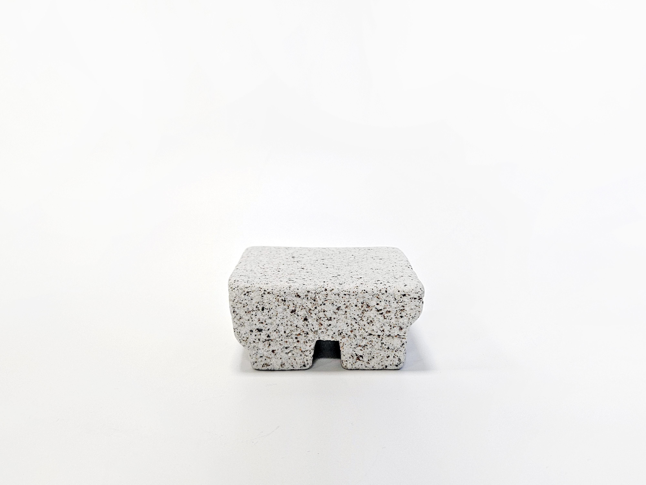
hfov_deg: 73.9
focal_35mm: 23
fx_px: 429
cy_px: 242
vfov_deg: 58.9
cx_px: 323
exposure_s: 1/180
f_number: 1.8
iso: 100
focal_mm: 5.4
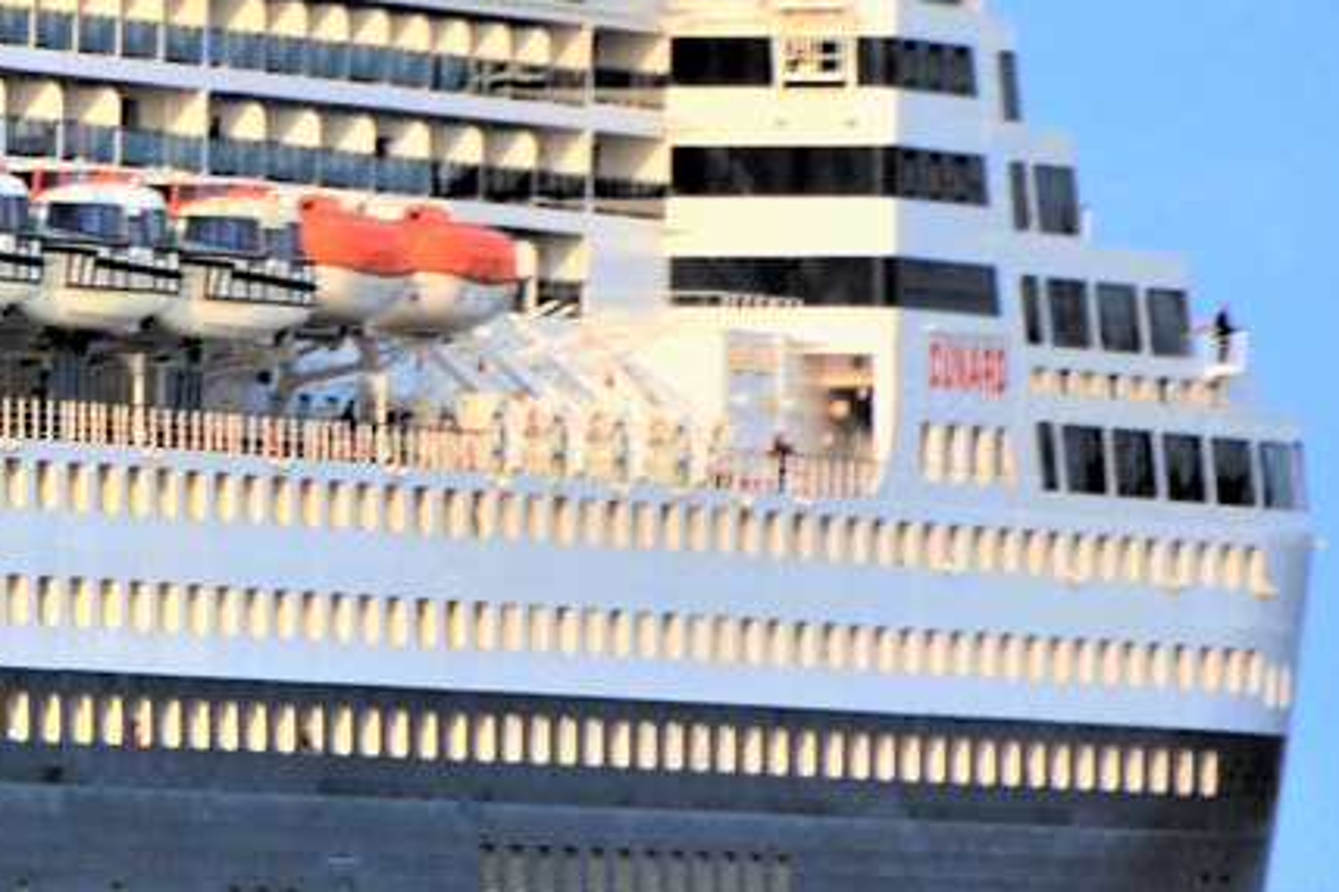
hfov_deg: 2.3
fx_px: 32713
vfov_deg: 1.6
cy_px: 88
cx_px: -1142
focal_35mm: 880
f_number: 6
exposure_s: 1/640
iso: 200
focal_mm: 155
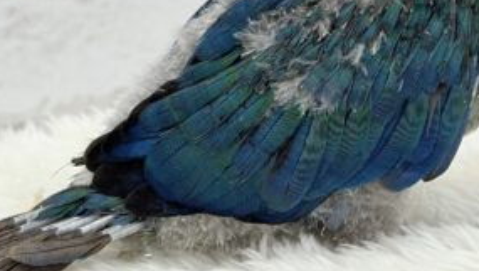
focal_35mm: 127
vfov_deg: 9.5
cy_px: 34
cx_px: 303
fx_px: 1615
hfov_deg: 16.8
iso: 64
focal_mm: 5.96
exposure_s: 1/100
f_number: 1.6
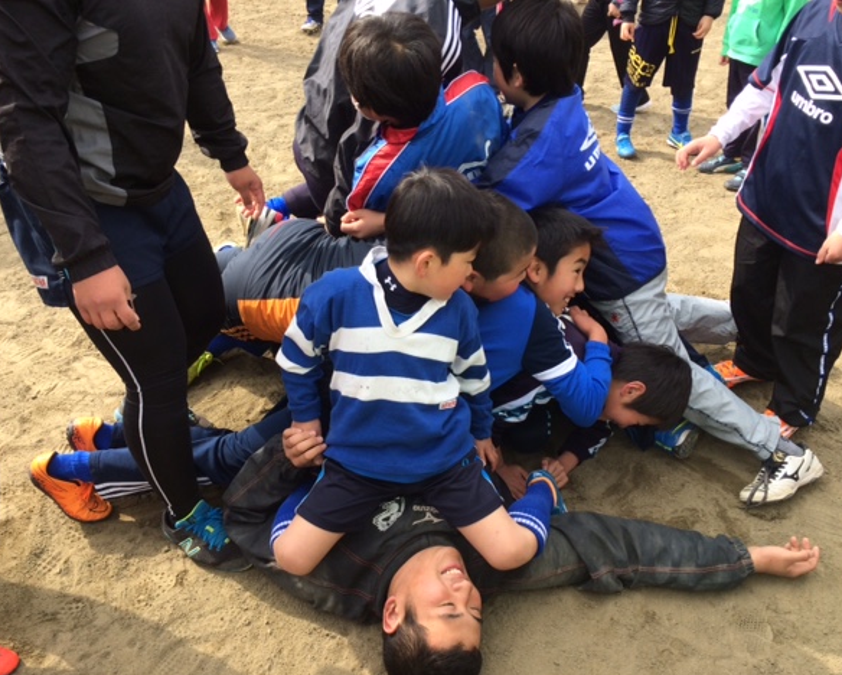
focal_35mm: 31
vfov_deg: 47.2
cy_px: 345
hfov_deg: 57.1
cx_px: 424
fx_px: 773
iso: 32
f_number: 2.2
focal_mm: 4.15
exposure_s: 1/612
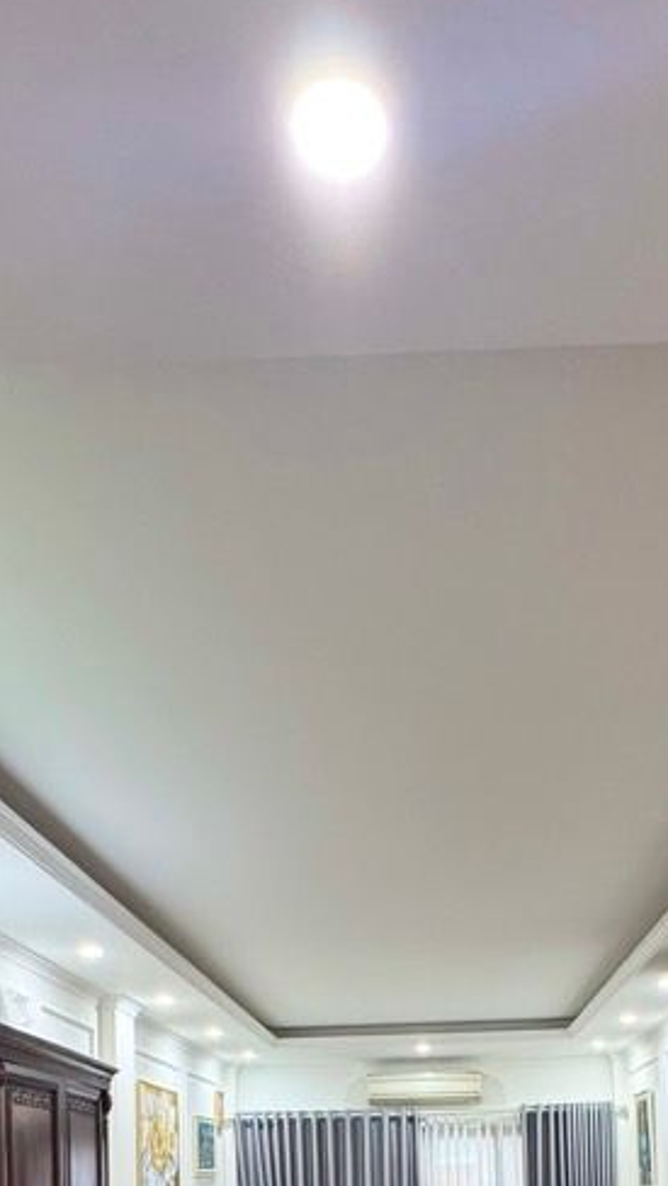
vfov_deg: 50.2
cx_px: 425
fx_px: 1006
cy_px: 1171
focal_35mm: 32
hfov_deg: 36.5
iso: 250
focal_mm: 2.22
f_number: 2.2
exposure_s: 1/100
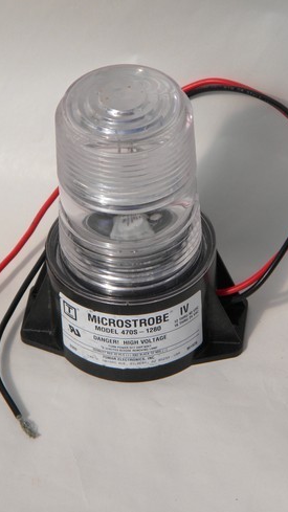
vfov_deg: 13.0
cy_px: 253
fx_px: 2240
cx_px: 127
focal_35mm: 165
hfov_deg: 7.4
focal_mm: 26.8
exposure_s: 1/290
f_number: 10
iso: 80
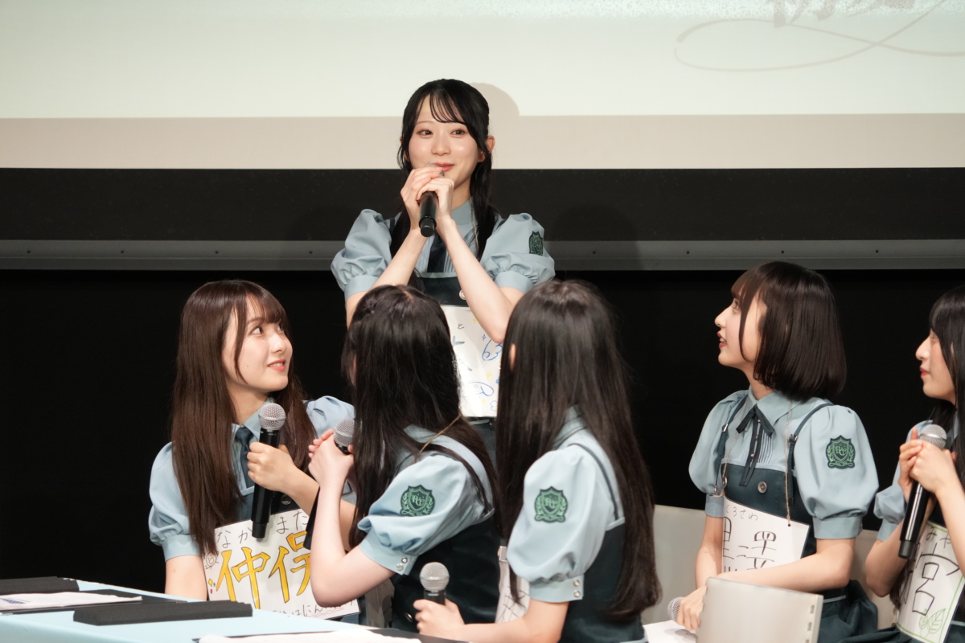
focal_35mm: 240
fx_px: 6433
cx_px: 482
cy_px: 322
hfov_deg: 8.6
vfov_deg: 5.7
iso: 3200
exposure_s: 1/250
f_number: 6.3
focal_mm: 240
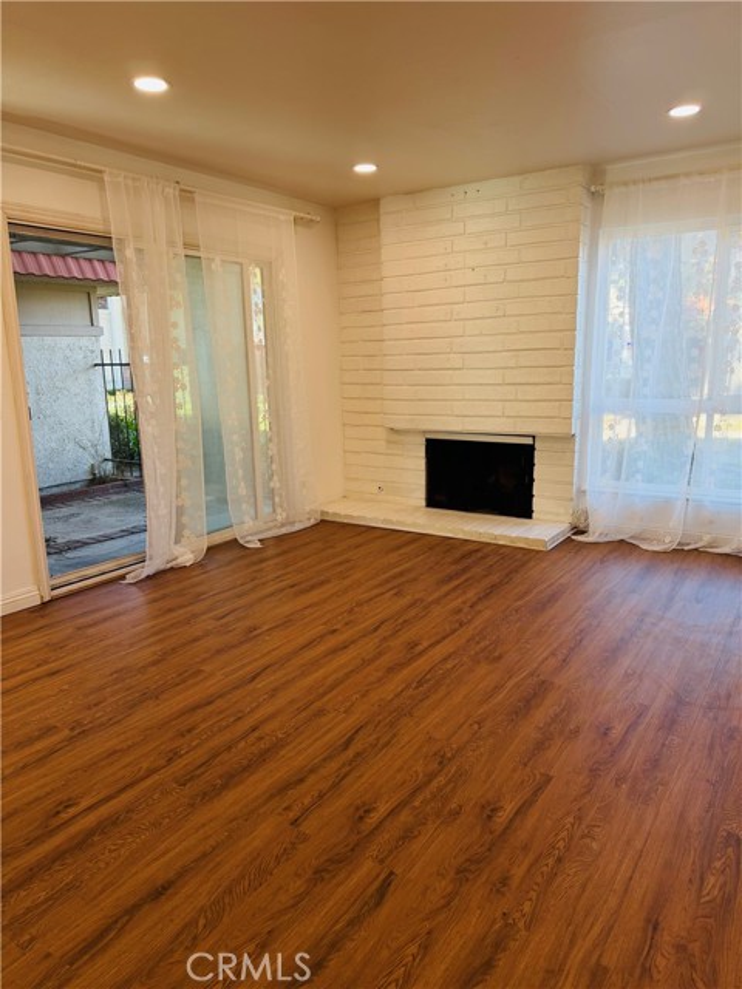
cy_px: 494
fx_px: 686
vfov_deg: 71.6
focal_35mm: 24
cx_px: 371
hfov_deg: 56.8
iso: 125
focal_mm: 6.76
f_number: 1.78
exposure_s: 1/120
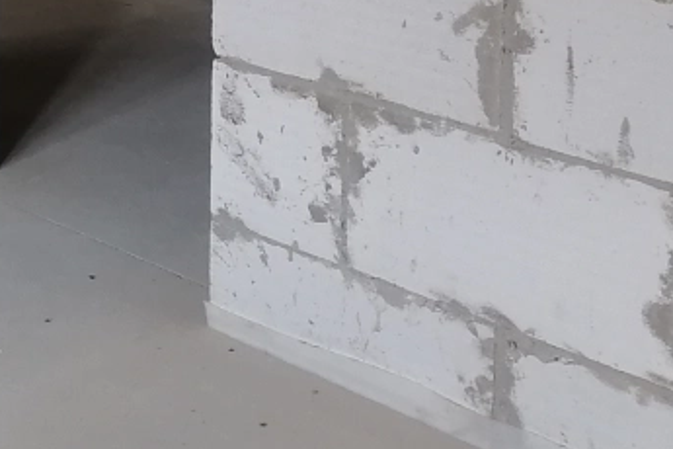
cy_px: -249
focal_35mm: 102
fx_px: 1907
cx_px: -133
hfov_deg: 18.9
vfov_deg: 12.7
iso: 160
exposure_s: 1/120
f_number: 1.8
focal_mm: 5.3
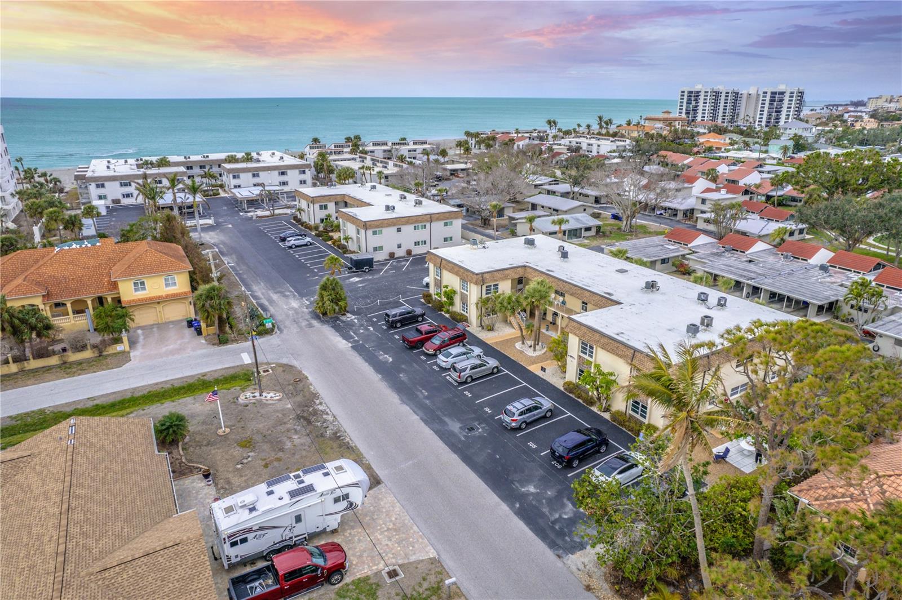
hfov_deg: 78.6
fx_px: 551
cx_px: 451
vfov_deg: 57.2
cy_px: 300
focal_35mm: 22
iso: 150
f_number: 2.8
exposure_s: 1/1500
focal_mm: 8.38
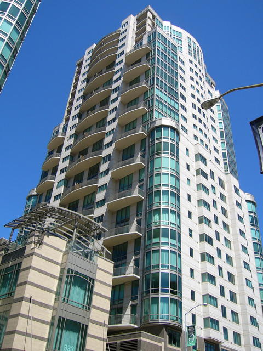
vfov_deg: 52.6
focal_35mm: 35
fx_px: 355
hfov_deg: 40.7
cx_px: 132
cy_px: 176
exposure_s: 1/125
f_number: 8
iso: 50
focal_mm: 5.8
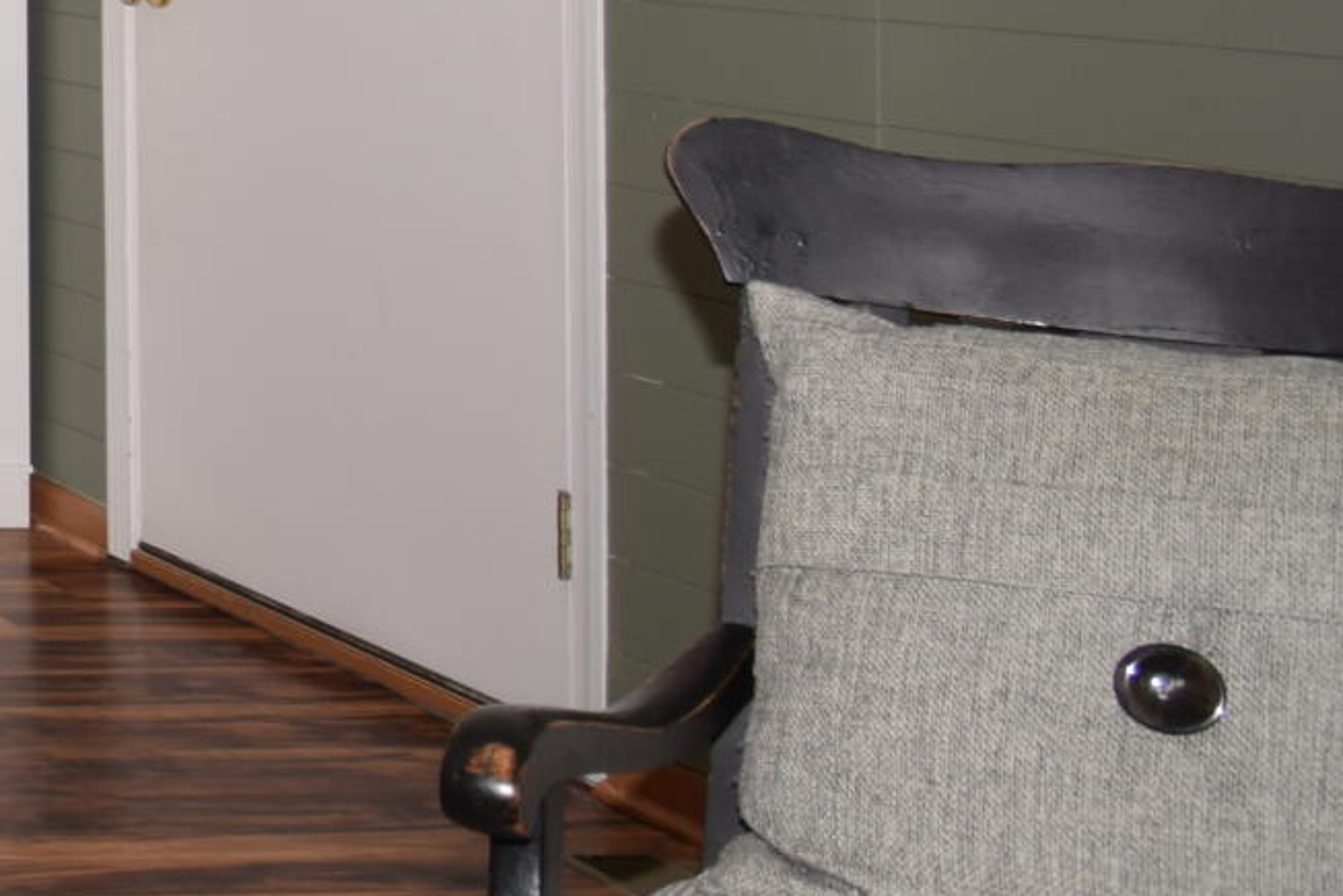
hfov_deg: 18.2
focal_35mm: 69
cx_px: -1409
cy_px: -216
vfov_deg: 18.6
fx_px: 2574
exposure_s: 1/60
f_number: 4.5
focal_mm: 10
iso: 100
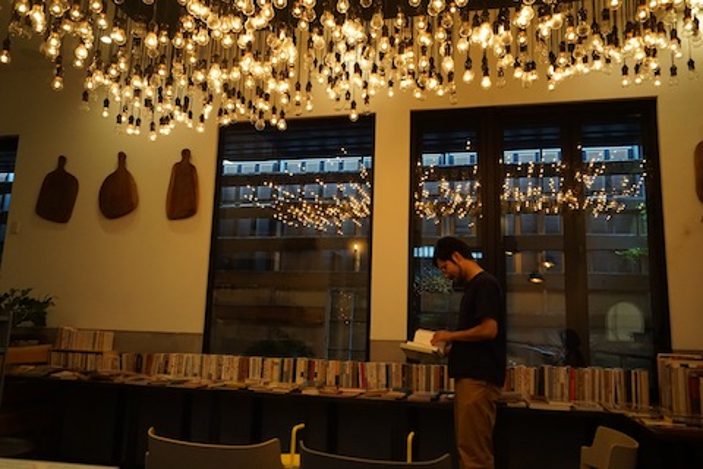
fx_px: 586
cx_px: 352
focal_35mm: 30
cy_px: 234
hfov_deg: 61.9
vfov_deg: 43.6
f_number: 4
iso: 3200
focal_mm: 20
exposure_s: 1/125
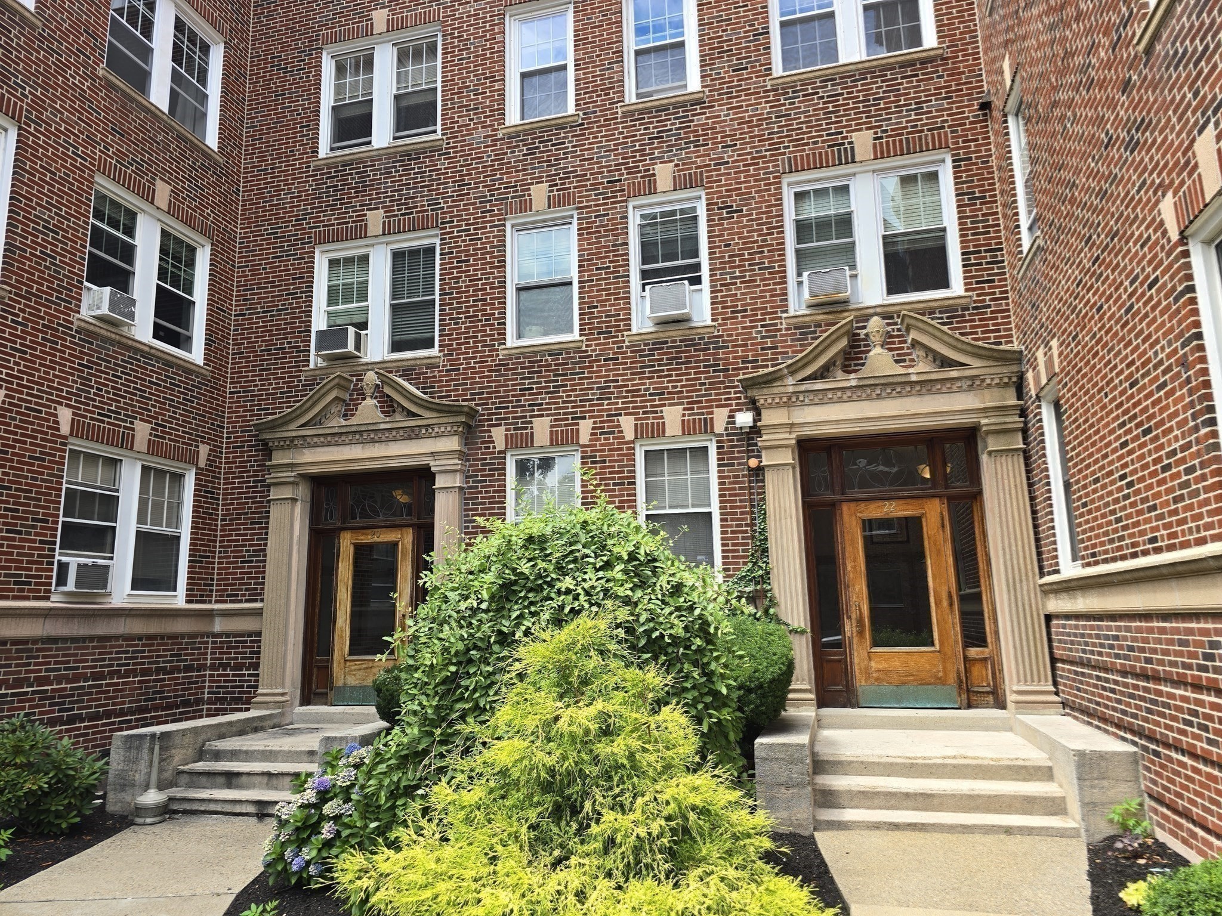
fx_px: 812
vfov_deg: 58.9
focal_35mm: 23
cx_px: 611
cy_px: 458
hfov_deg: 73.9
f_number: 1.7
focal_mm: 6.3
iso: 12
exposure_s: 1/180
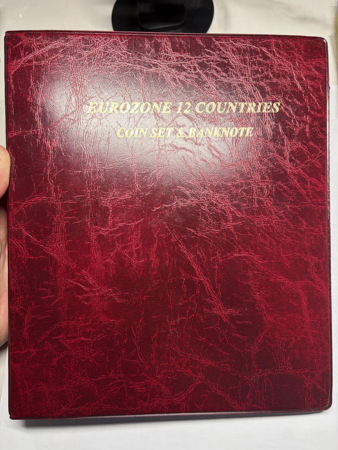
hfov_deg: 53.1
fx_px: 338
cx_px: 169
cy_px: 225
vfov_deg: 67.3
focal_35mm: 26
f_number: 1.6
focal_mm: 5.96
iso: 80
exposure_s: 1/100
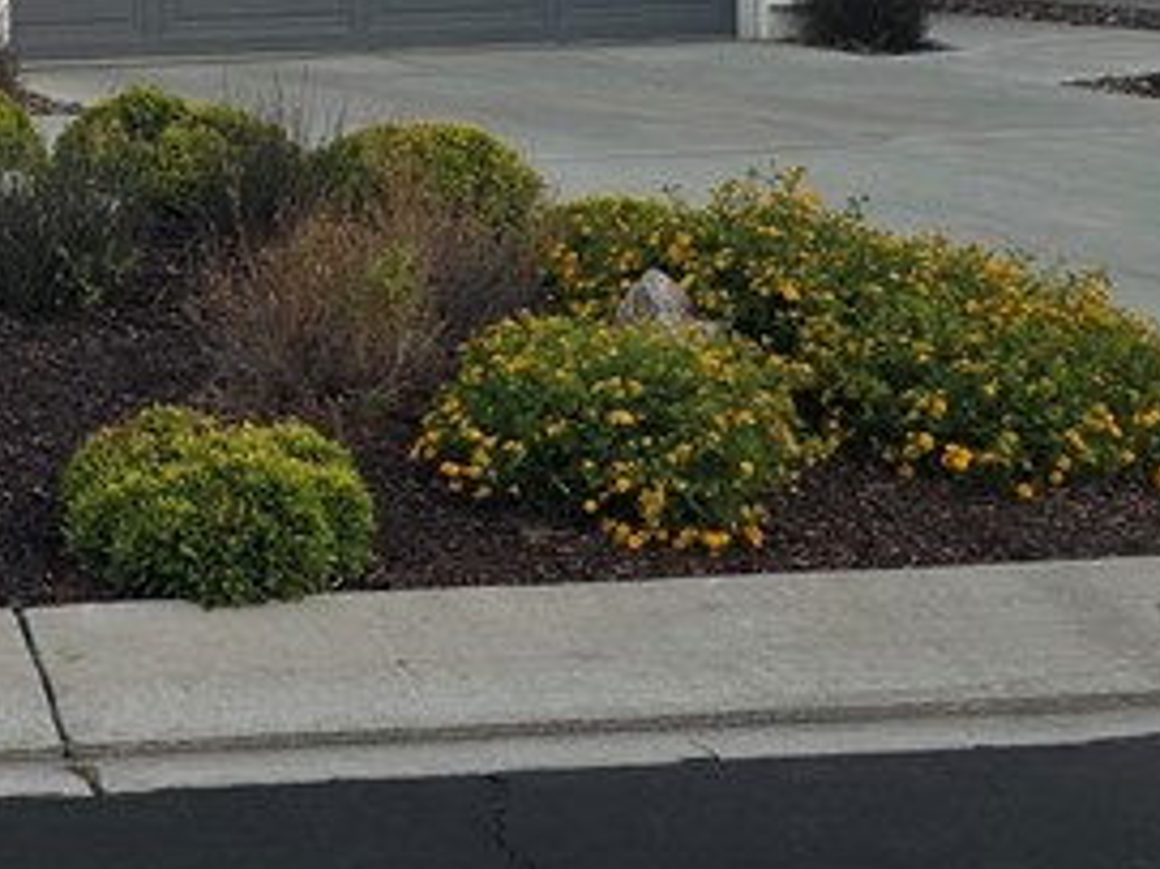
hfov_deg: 20.9
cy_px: -107
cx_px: -248
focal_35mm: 87
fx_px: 2914
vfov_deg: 16.4
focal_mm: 6.3
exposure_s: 1/180
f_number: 1.7
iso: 80
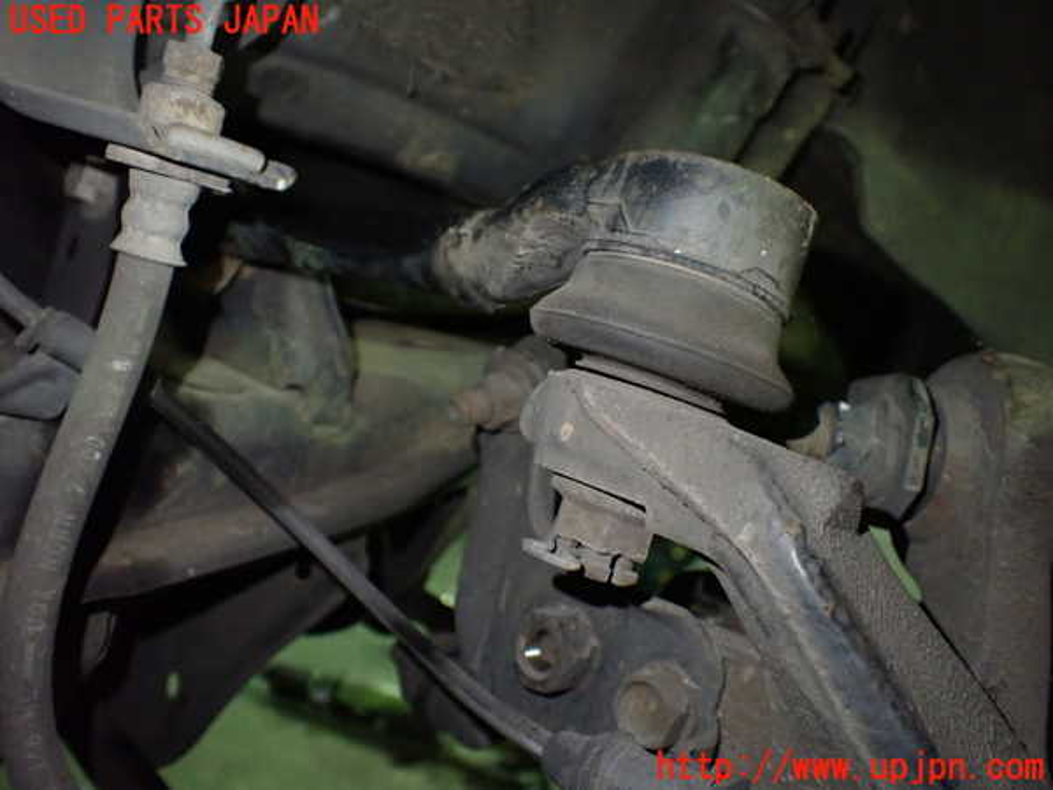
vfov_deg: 46.8
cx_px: 526
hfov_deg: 60.0
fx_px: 913
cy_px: 395
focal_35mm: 30
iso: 800
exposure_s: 1/60
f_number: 2.3
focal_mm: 5.4
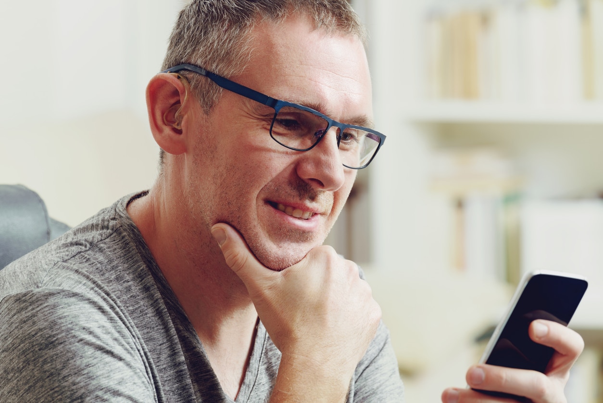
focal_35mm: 200
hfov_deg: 10.3
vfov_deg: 6.9
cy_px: 202
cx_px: 302
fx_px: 3351
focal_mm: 200
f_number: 6.3
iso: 160
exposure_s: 1/125
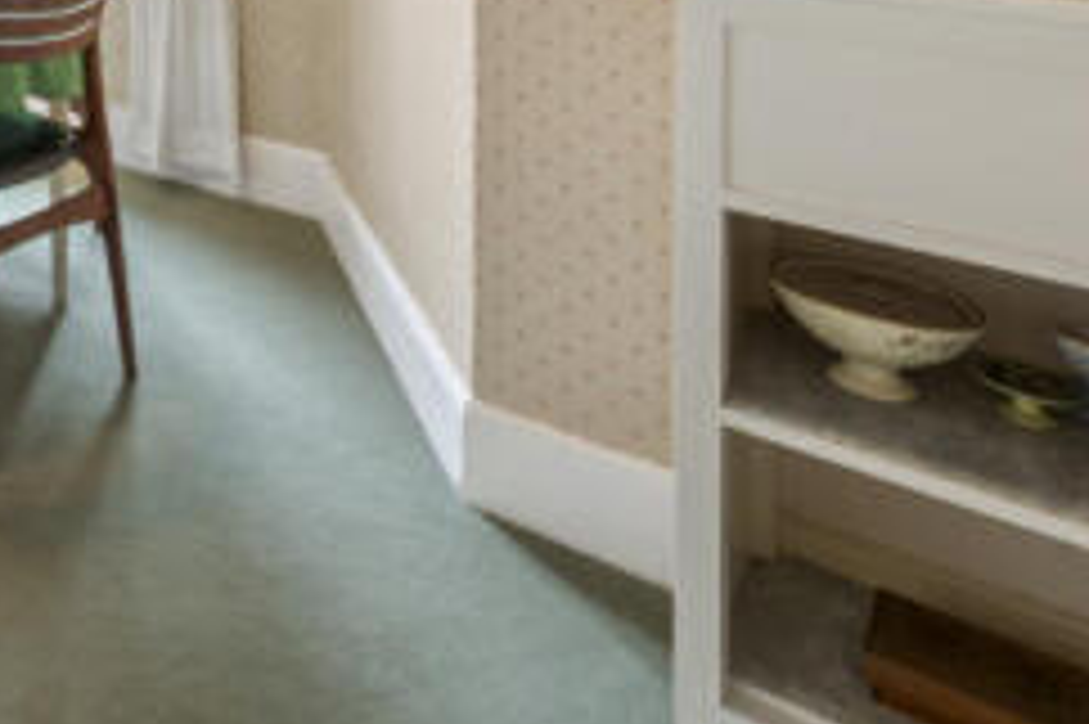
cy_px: -202
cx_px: -130
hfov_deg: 40.2
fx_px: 1149
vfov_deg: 28.9
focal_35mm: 38
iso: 200
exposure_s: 2
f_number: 16
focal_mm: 14
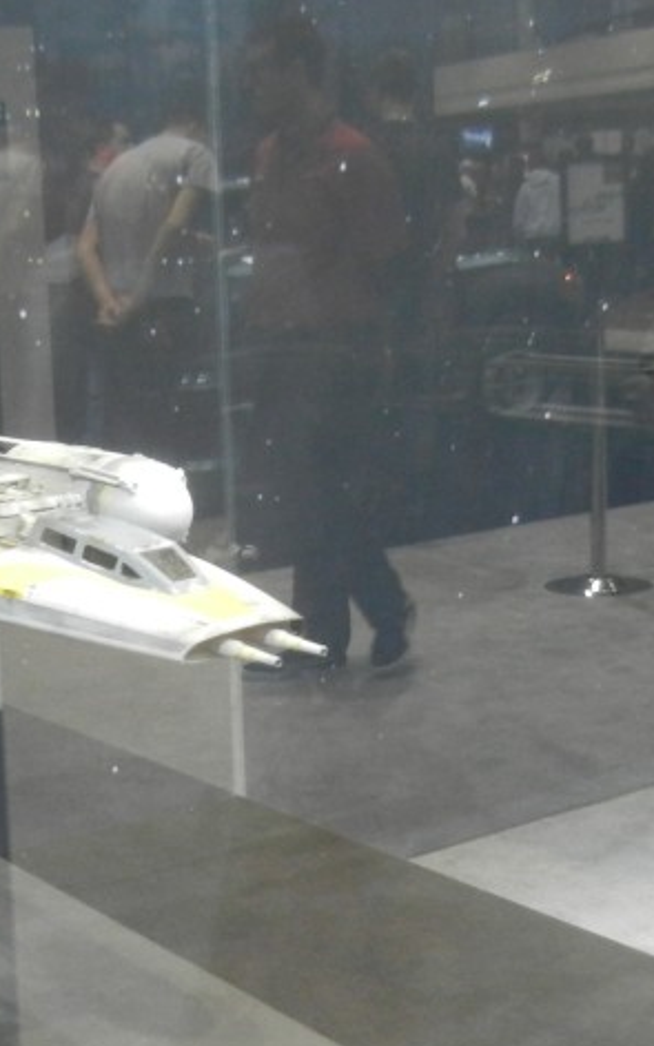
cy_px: 563
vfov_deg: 29.8
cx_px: 51
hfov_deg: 18.5
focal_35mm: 69
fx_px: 1968
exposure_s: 1/67.3
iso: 640
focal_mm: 5.4
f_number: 3.5
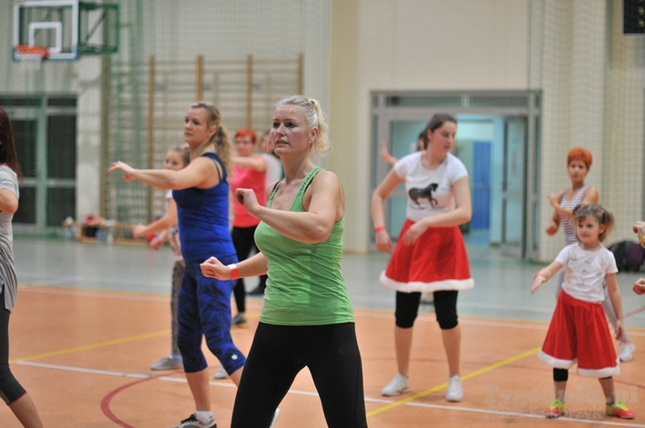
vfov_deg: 18.1
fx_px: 1342
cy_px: 214
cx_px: 322
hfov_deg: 27.0
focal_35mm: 75
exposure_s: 1/320
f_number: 1.8
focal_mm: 50
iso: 500
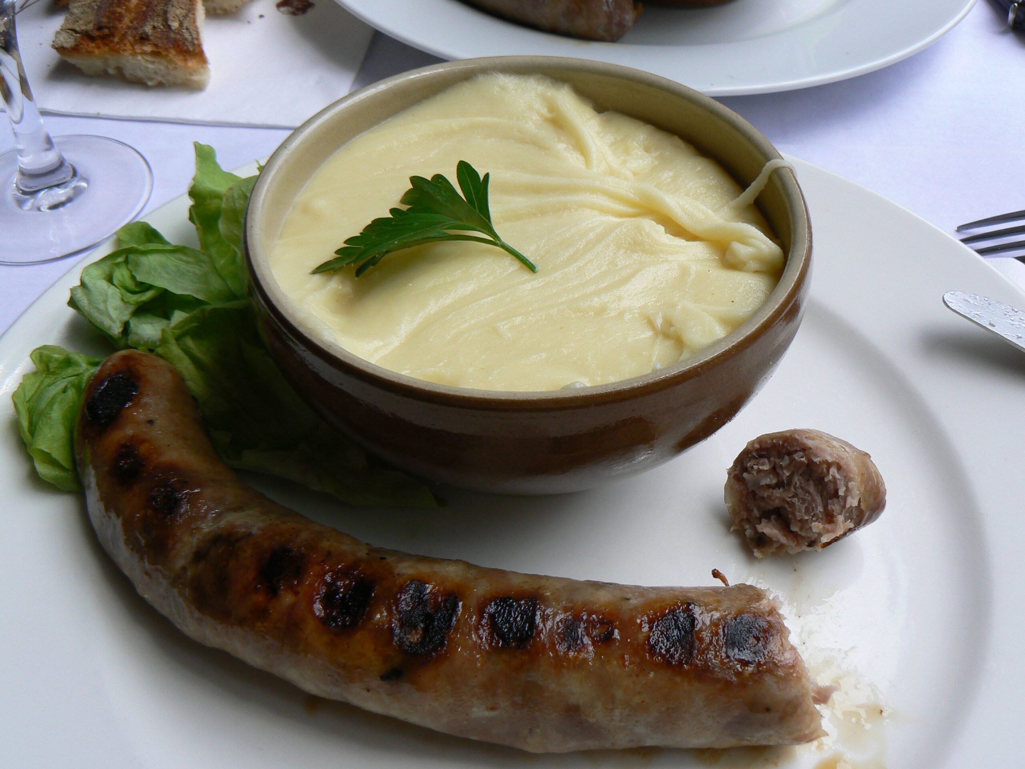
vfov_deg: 39.7
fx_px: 1066
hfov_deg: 51.4
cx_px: 512
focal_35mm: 36
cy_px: 384
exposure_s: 1/320
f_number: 5.6
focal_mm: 6
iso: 80
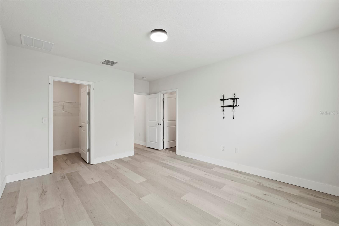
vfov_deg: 81.2
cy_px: 113
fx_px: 132
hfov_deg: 104.3
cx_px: 170
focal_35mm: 14
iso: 250
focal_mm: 14
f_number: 8
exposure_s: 1/4
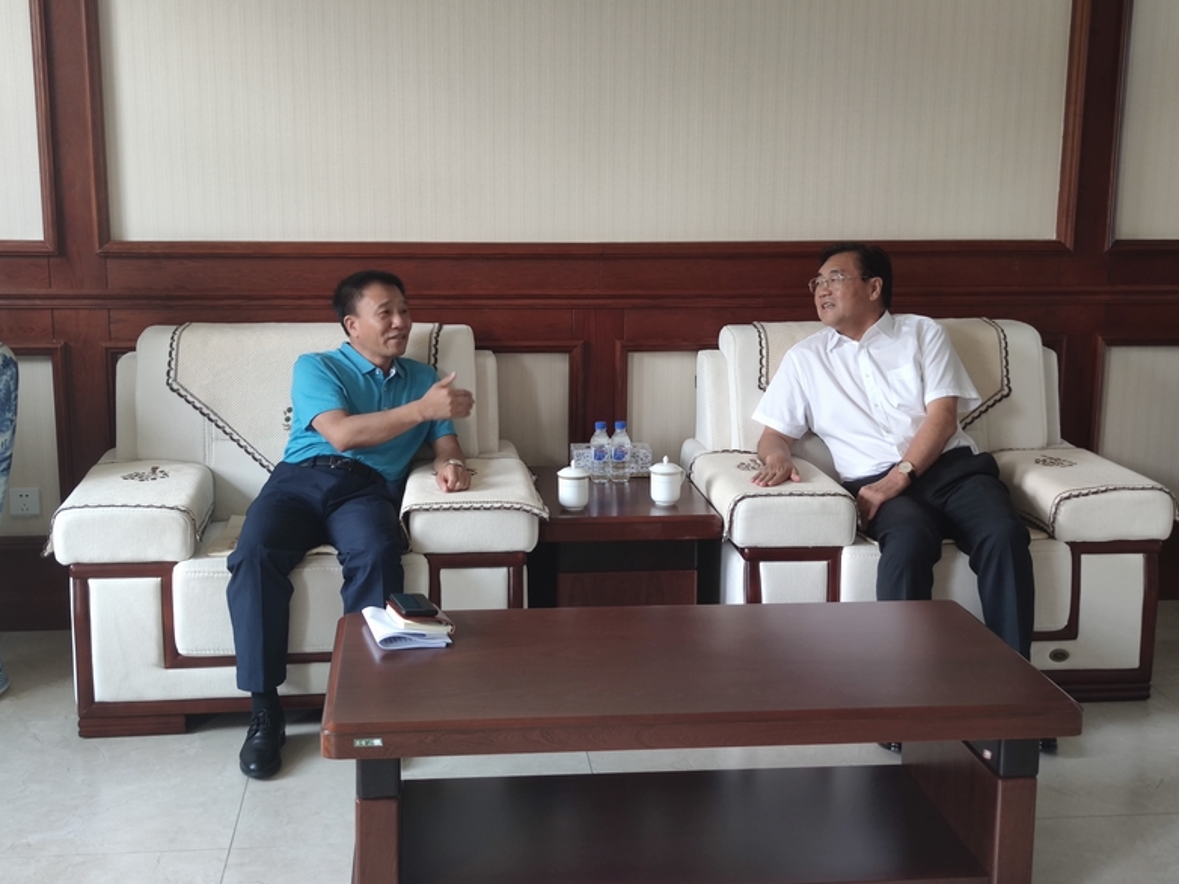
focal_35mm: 44
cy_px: 437
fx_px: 1498
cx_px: 586
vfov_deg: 32.9
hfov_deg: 43.0
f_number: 1.69
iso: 226
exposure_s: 1/100
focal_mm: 6.72
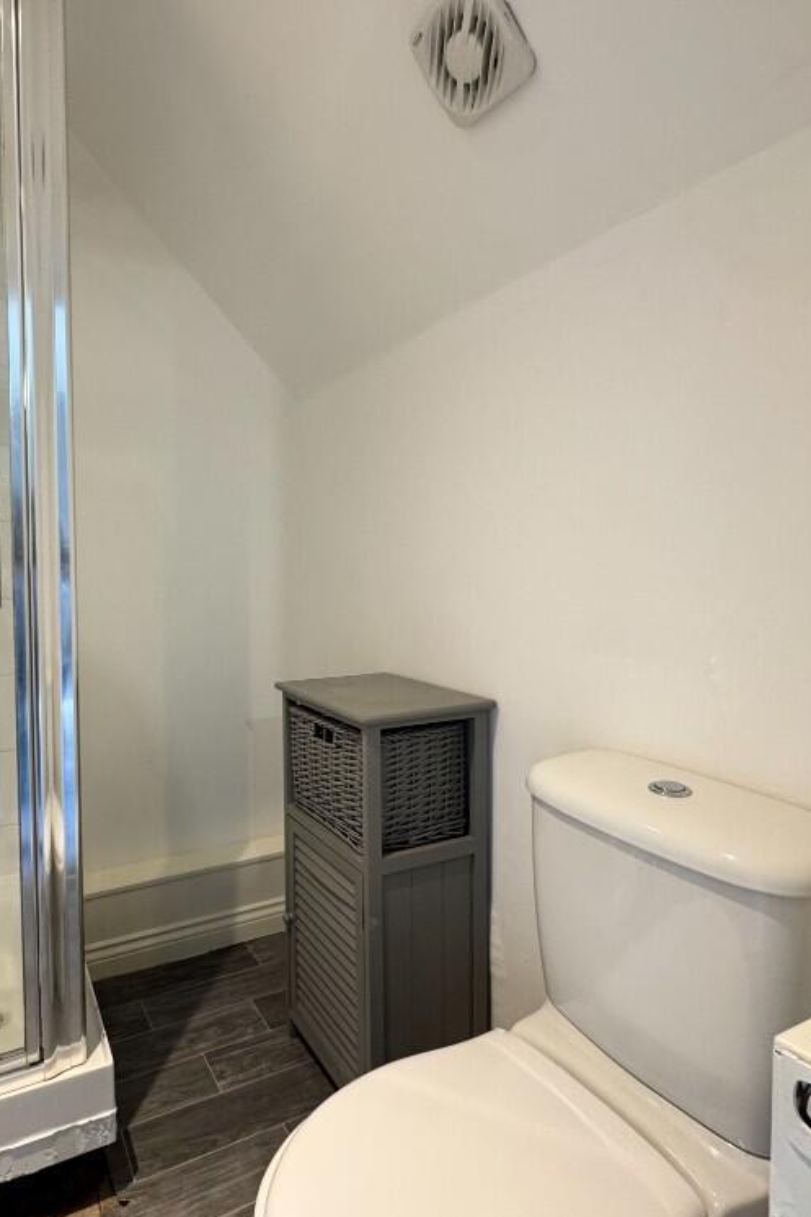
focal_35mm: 20
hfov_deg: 60.7
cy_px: 600
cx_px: 282
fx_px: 676
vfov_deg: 84.0
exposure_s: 1/50
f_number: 2.2
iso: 160
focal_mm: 2.22
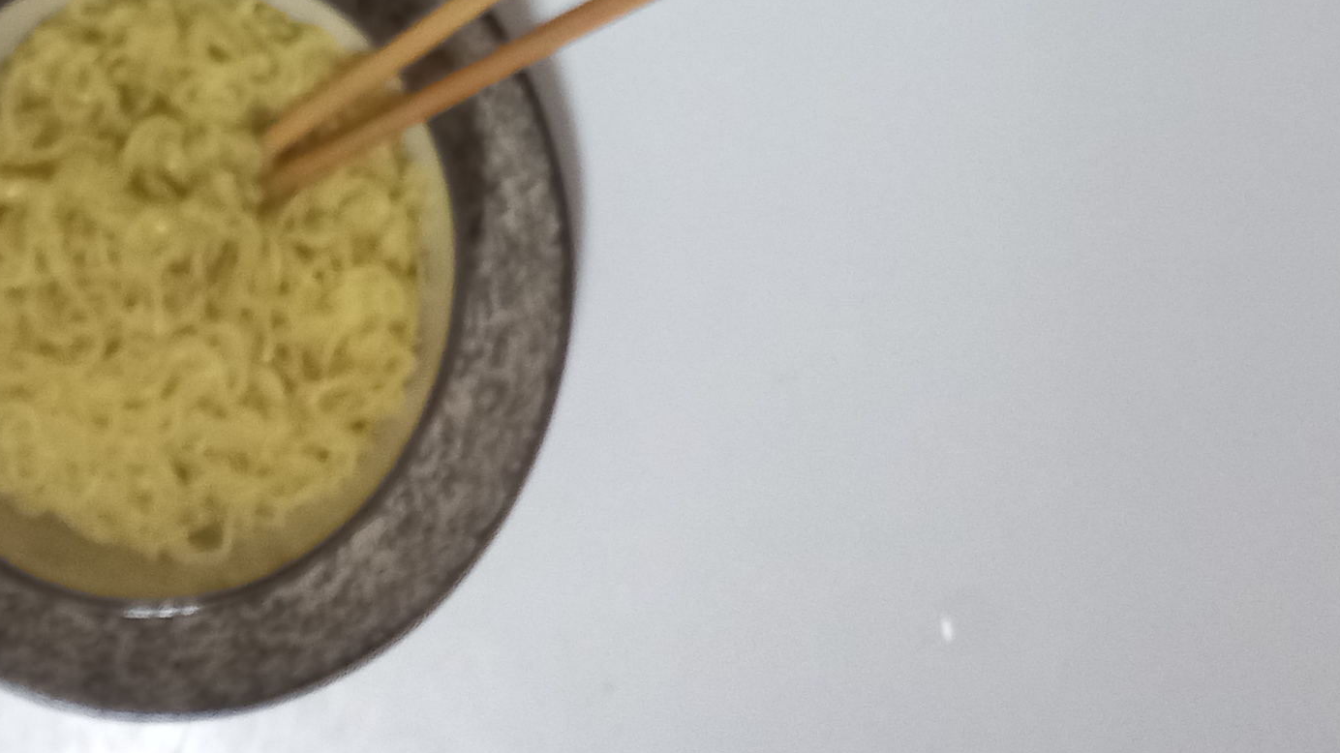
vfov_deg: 11.7
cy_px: -827
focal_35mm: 91
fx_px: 3233
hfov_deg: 23.3
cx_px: 399
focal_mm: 4.6
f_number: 1.8
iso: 320
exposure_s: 1/25
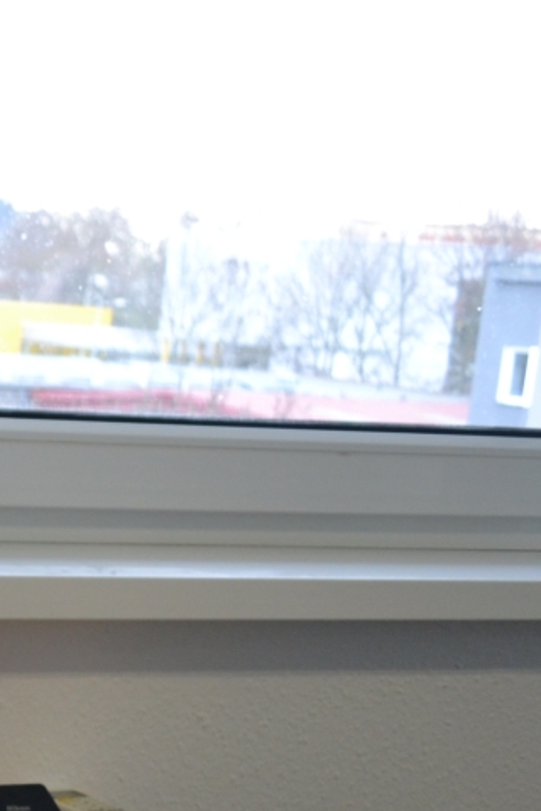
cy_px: 697
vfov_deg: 20.1
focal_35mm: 100
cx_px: -793
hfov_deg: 11.2
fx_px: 2254
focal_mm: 20
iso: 400
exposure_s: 1/60
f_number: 4
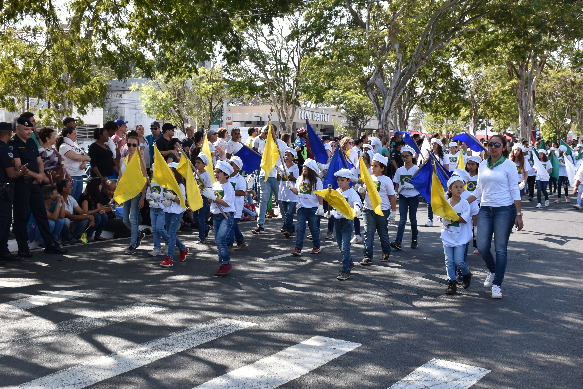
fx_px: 826
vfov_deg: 26.5
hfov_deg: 38.9
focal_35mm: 51
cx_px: 292
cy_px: 194
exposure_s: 1/250
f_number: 8
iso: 320
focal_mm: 34
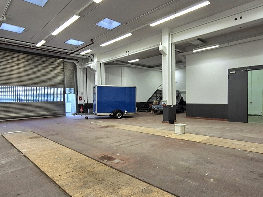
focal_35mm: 20
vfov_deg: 65.8
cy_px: 108
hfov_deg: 81.8
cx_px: 133
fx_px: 152
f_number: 2.2
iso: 125
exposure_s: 1/50
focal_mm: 2.2
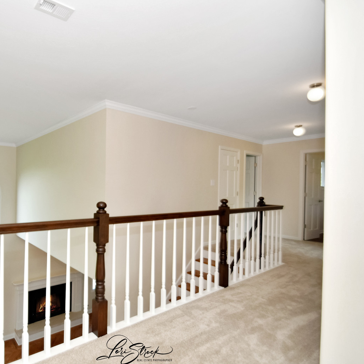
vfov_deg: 74.8
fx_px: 238
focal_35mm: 20
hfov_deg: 71.1
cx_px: 104
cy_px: 177
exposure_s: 1/320
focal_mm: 10
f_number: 8
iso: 400
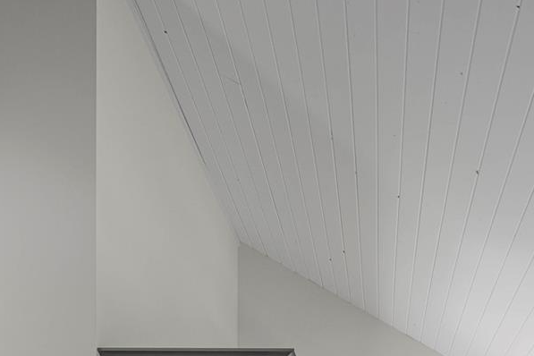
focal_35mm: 48
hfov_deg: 40.0
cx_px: 398
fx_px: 712
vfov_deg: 21.7
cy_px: 581
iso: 250
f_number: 9
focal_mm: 14
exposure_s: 1/30
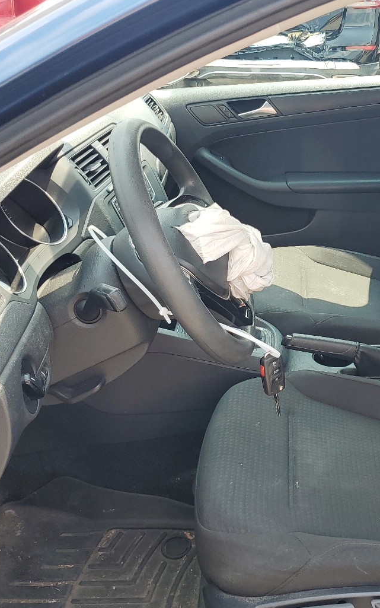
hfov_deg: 29.2
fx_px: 712
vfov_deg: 46.2
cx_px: 305
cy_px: 295
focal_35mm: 43
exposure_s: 1/476
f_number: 1.5
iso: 50
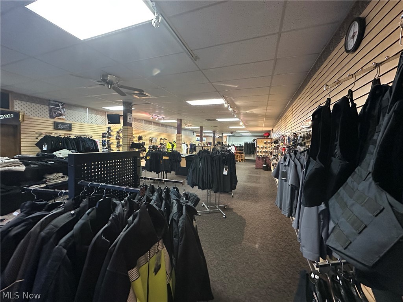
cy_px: 151
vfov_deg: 85.7
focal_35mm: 14
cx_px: 202
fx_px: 163
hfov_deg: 102.1
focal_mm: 2.22
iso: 500
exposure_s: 1/60
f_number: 2.2
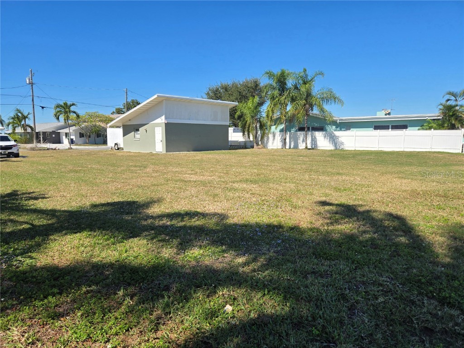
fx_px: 308
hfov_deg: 73.9
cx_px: 232
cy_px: 174
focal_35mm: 23
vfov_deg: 58.9
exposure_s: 1/2500
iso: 25
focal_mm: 5.4
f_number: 1.8
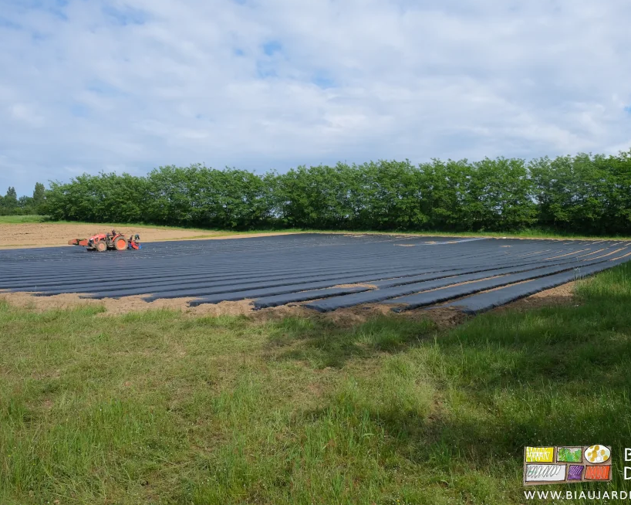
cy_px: 248
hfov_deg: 56.9
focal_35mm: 31
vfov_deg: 47.1
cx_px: 366
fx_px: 579
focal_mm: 18
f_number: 8
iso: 320
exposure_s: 1/600
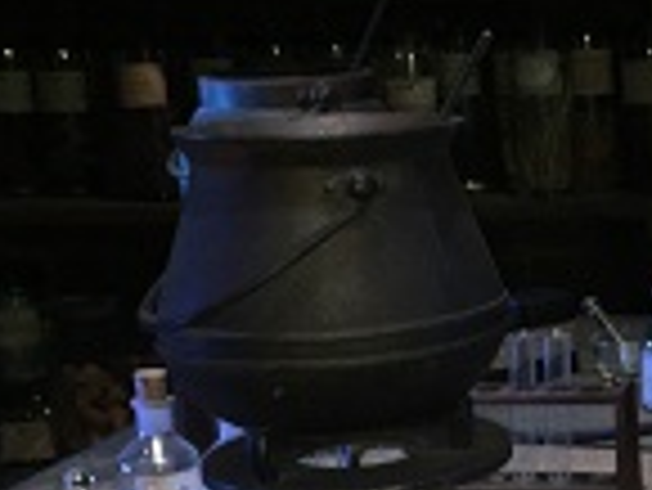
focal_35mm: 100
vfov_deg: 14.8
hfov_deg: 18.5
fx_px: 1885
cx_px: 791
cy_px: 353
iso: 50
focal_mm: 4.15
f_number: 2.2
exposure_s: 1/17
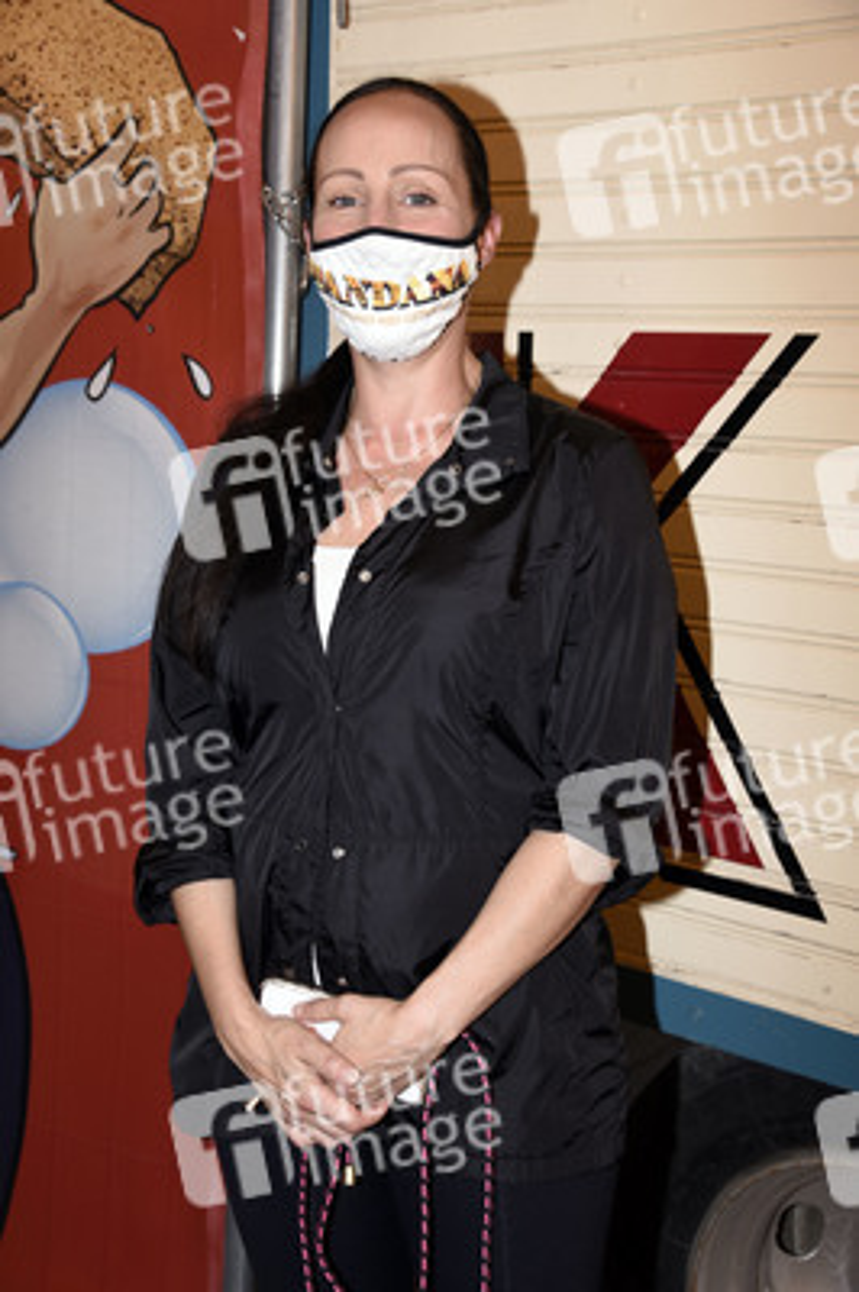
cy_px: 646
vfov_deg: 39.6
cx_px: 430
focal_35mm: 50
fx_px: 1793
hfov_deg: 26.9
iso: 640
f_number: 6.3
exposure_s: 1/80
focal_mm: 50
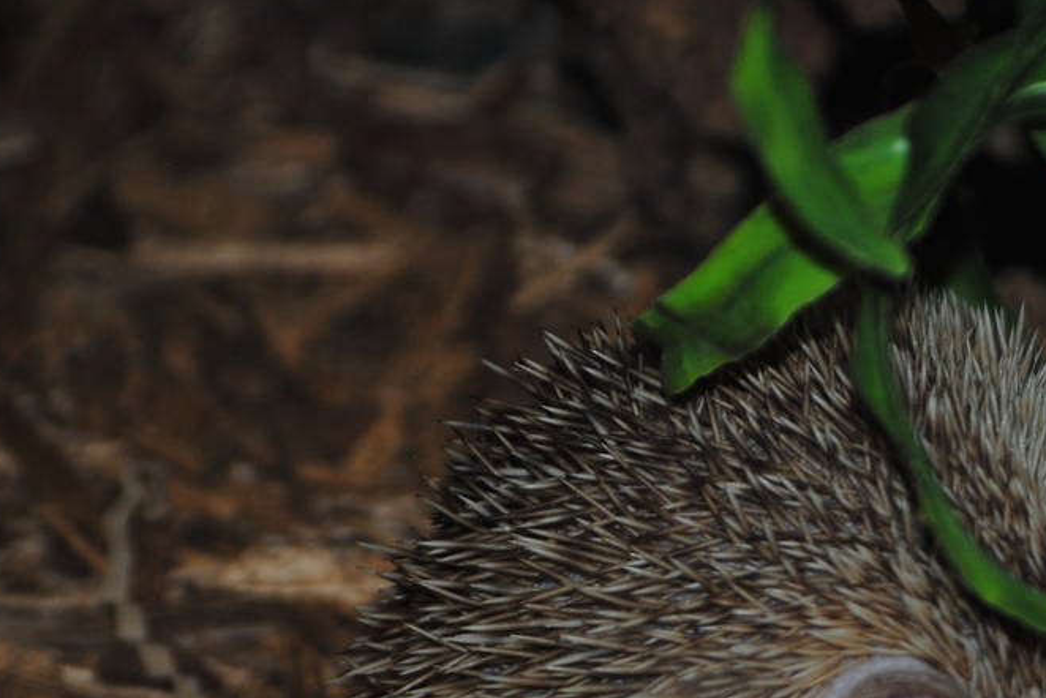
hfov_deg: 6.6
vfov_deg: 4.4
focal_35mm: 312
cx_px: 735
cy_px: 662
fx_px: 9069
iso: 200
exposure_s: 1/60
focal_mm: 86
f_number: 4.2
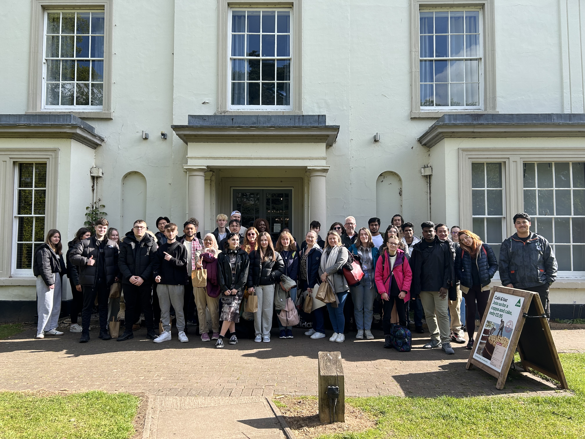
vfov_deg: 53.1
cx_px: 292
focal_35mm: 26
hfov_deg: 67.3
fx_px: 439
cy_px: 220
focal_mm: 5.7
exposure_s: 1/1009
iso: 50
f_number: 1.5
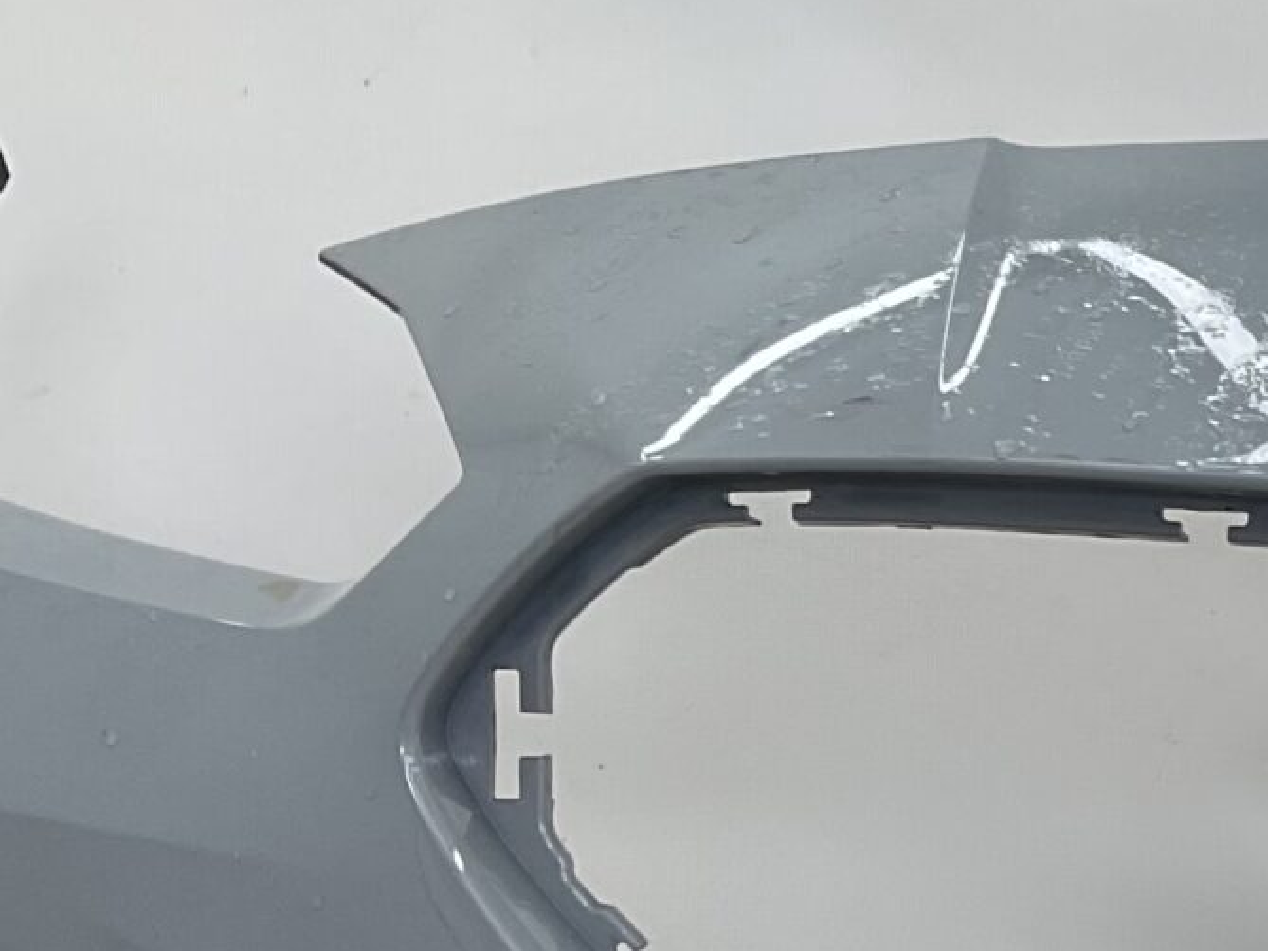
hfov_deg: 16.1
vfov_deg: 13.3
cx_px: 1941
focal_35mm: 111
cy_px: 714
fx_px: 4067
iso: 16
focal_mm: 3
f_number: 1.8
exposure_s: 1/203
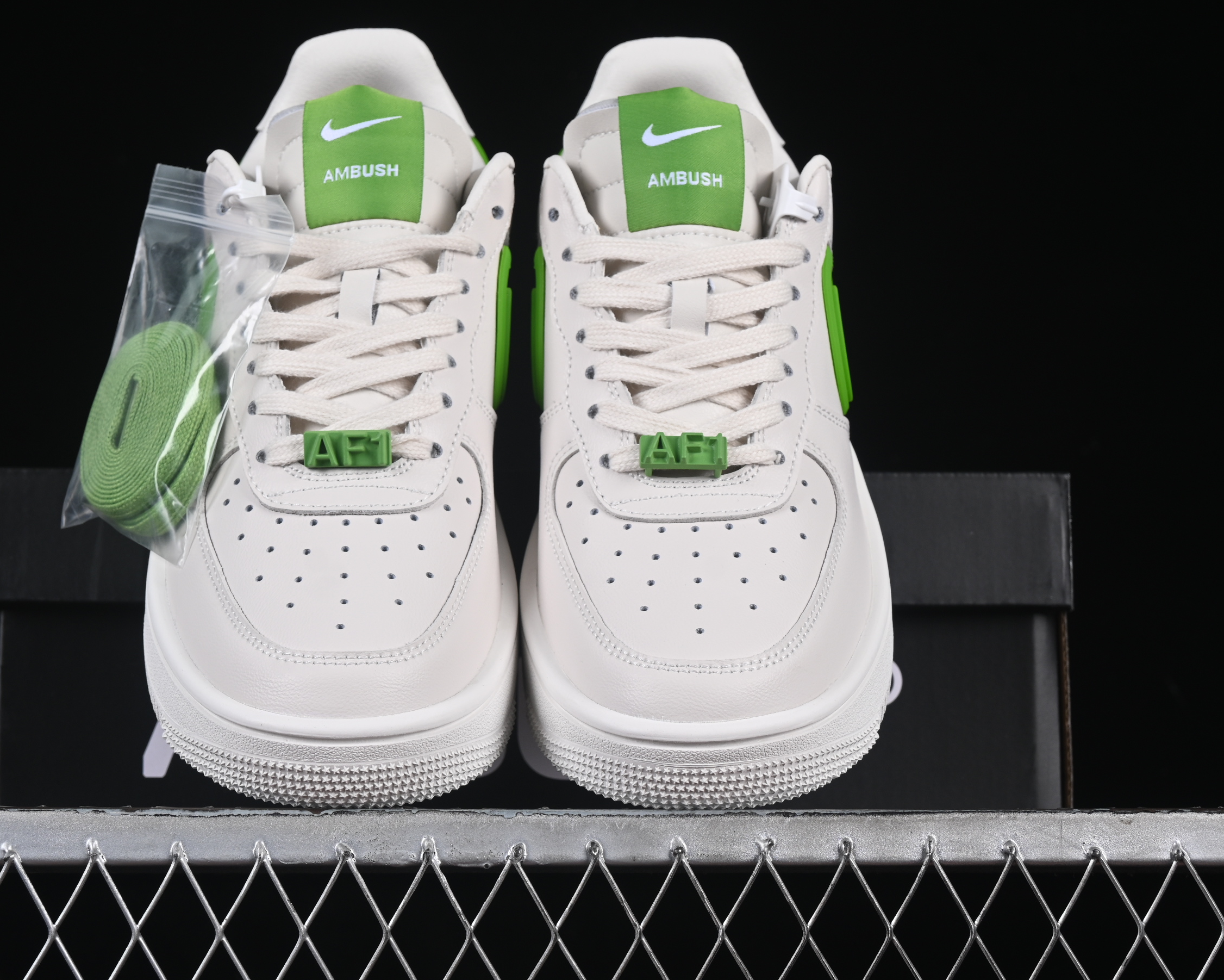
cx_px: 504
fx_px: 3152
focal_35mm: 87
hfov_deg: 22.0
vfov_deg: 17.7
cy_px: 494
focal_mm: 50
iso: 160
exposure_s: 1/100
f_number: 8
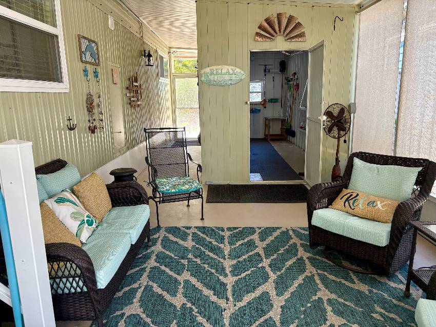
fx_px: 327
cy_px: 164
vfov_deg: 53.0
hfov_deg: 67.3
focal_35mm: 26
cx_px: 218
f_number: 1.6
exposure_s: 1/124
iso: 100
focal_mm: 5.96
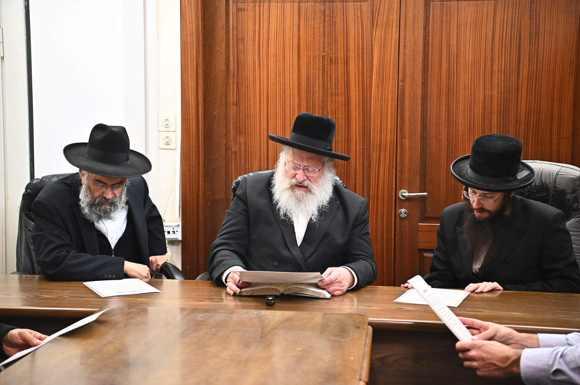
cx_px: 290
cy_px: 192
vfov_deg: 24.2
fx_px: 901
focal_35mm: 56
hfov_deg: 35.7
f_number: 3.5
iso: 2500
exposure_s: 1/200
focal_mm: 56
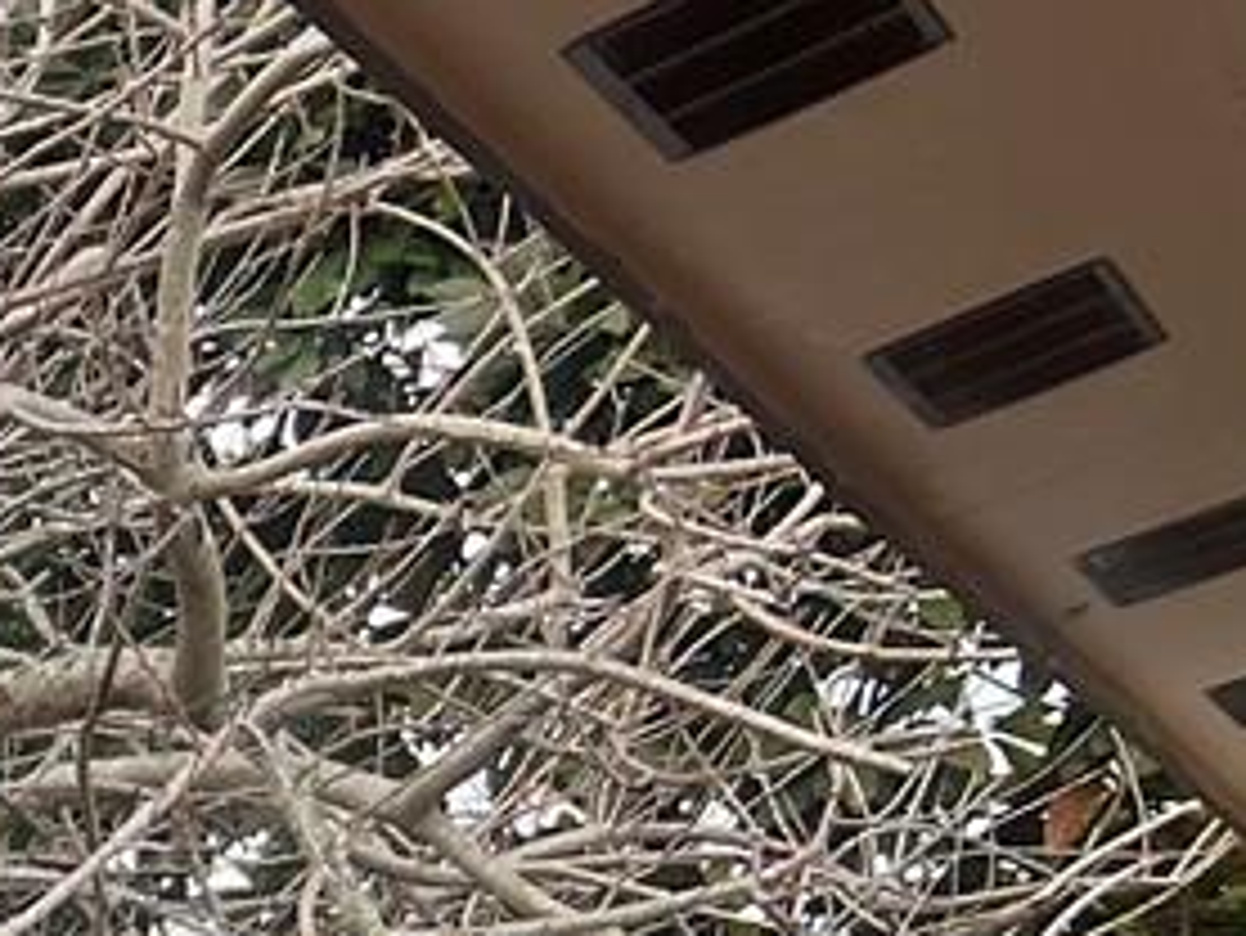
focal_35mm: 150
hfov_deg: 10.8
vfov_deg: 8.8
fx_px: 5402
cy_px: 2408
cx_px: -1934
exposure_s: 1/909
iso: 50
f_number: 1.5
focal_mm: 5.7
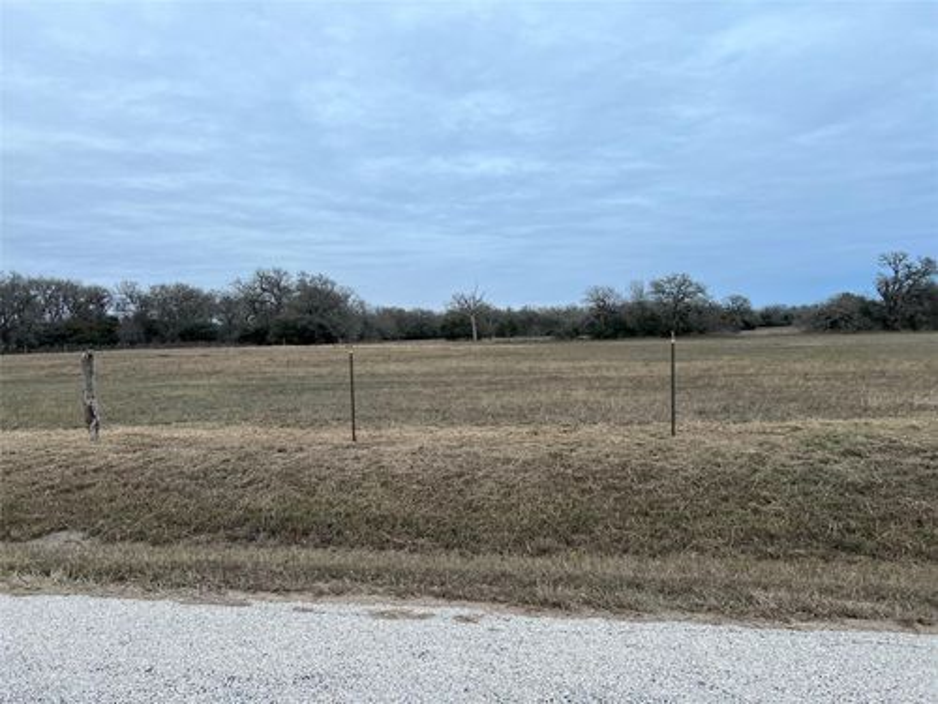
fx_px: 705
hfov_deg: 67.3
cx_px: 469
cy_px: 352
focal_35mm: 26
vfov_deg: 53.1
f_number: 1.5
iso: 80
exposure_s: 1/121
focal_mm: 5.7
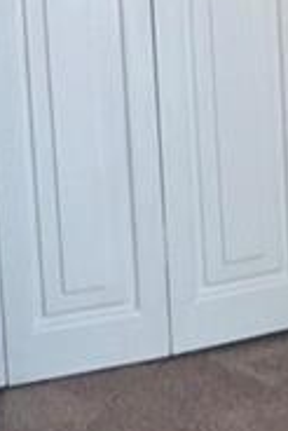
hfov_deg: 8.5
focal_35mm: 156
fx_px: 1868
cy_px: -190
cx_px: 503
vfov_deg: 12.6
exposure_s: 1/120
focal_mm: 5.4
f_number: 1.8
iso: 500
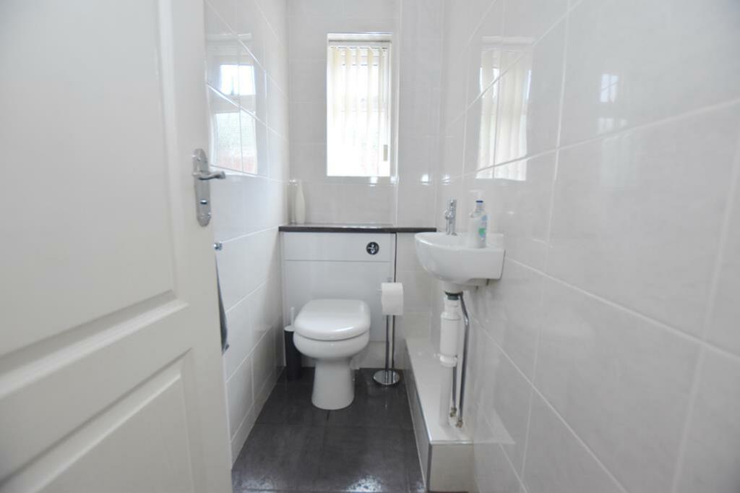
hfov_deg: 100.4
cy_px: 246
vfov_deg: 77.3
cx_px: 370
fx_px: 308
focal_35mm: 15
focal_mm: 10
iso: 800
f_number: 3.5
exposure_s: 1/125
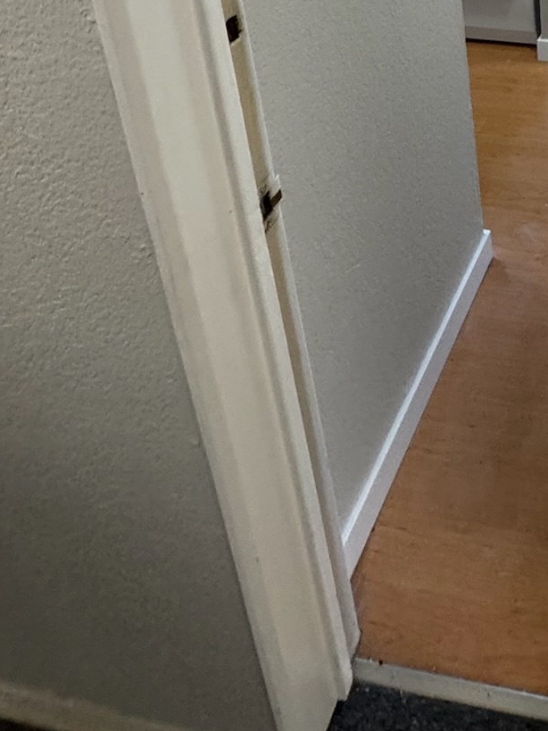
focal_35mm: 35
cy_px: -166
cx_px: 666
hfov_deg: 33.0
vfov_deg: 37.9
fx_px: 739
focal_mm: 2.22
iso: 250
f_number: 2.2
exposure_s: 1/60
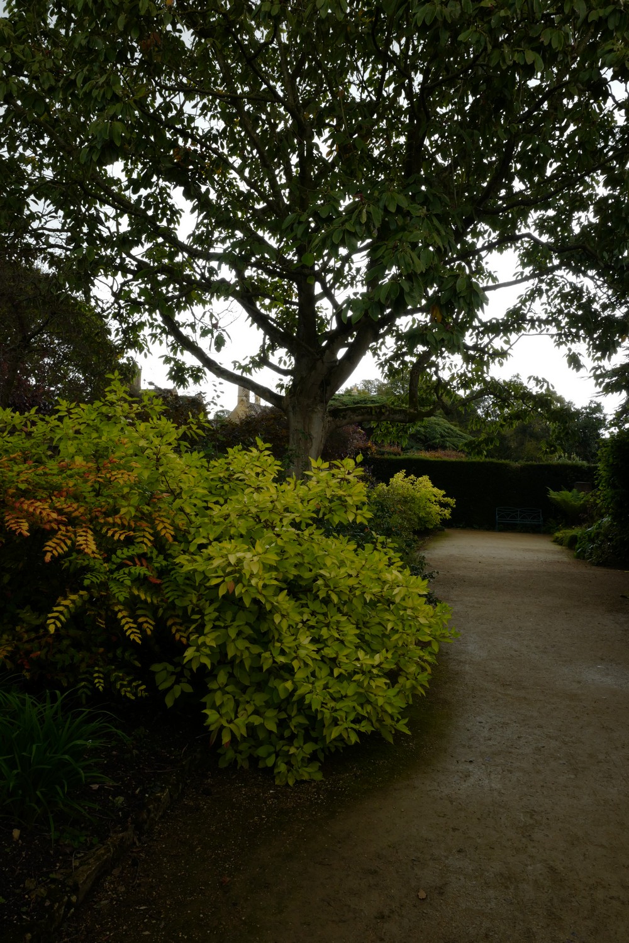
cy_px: 472
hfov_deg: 46.4
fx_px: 734
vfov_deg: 65.5
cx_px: 314
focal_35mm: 28
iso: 800
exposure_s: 1/40
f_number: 16
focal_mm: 28
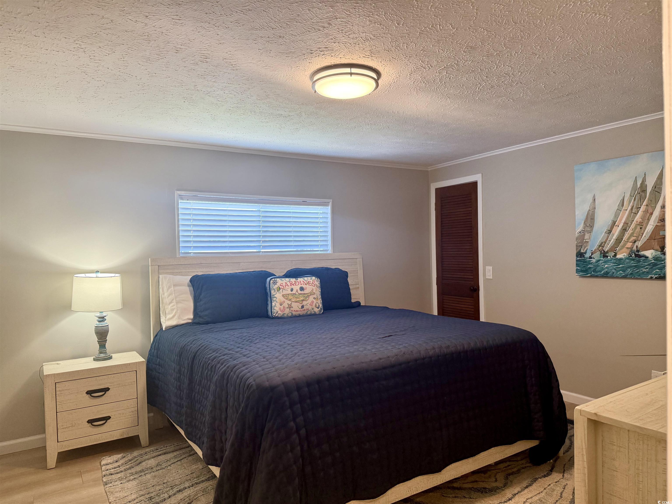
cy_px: 252
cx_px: 336
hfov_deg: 71.6
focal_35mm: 24
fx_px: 466
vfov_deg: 56.8
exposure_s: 1/155
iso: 200
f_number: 1.78
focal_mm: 6.76
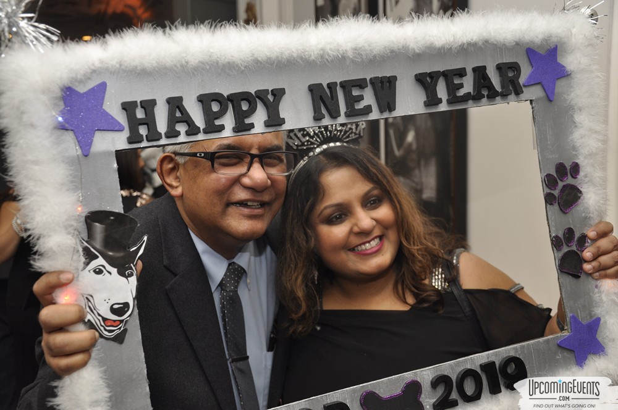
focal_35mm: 45
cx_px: 309
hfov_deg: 43.7
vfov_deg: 29.8
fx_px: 771
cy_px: 205
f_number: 5
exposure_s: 1/60
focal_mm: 30
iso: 400
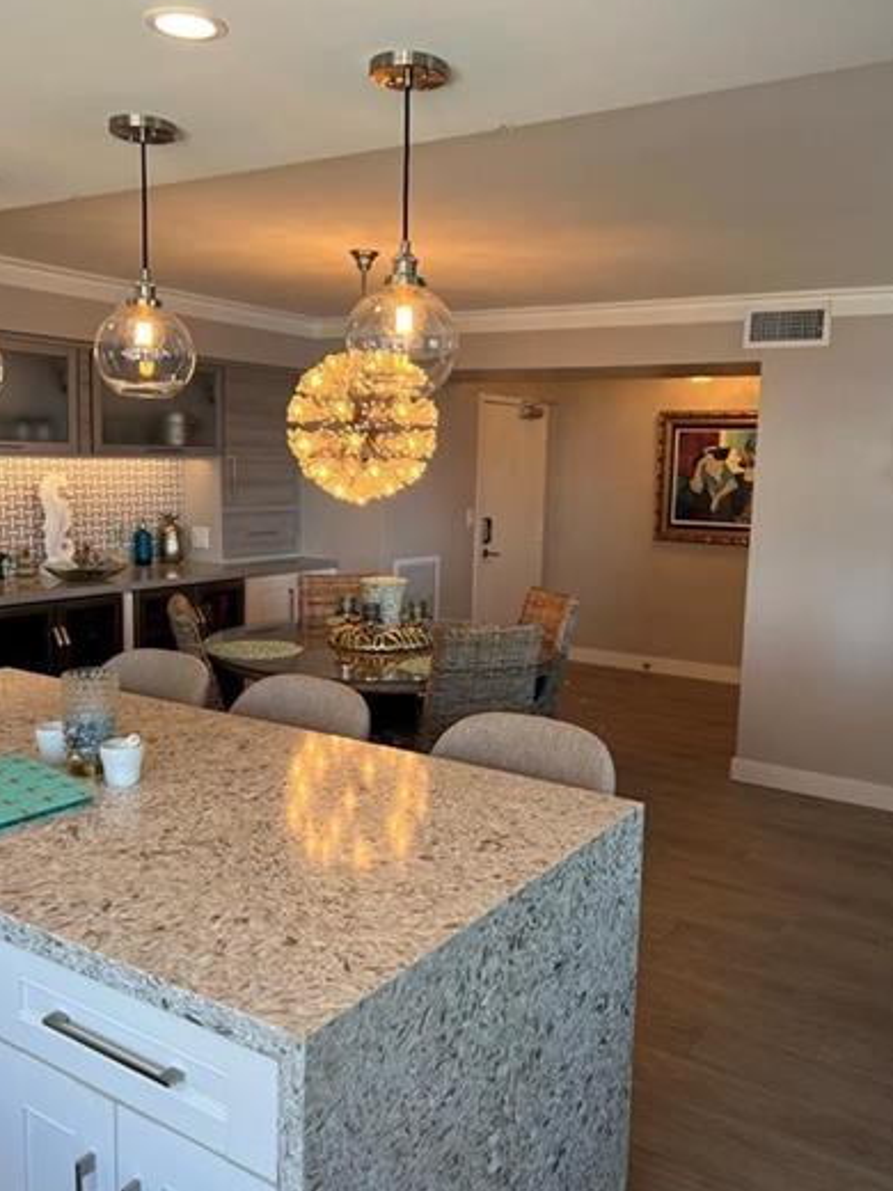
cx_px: 472
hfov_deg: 46.8
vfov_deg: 60.0
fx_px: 1032
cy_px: 577
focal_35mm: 30
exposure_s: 1/120
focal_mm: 5.7
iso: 64
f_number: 1.5
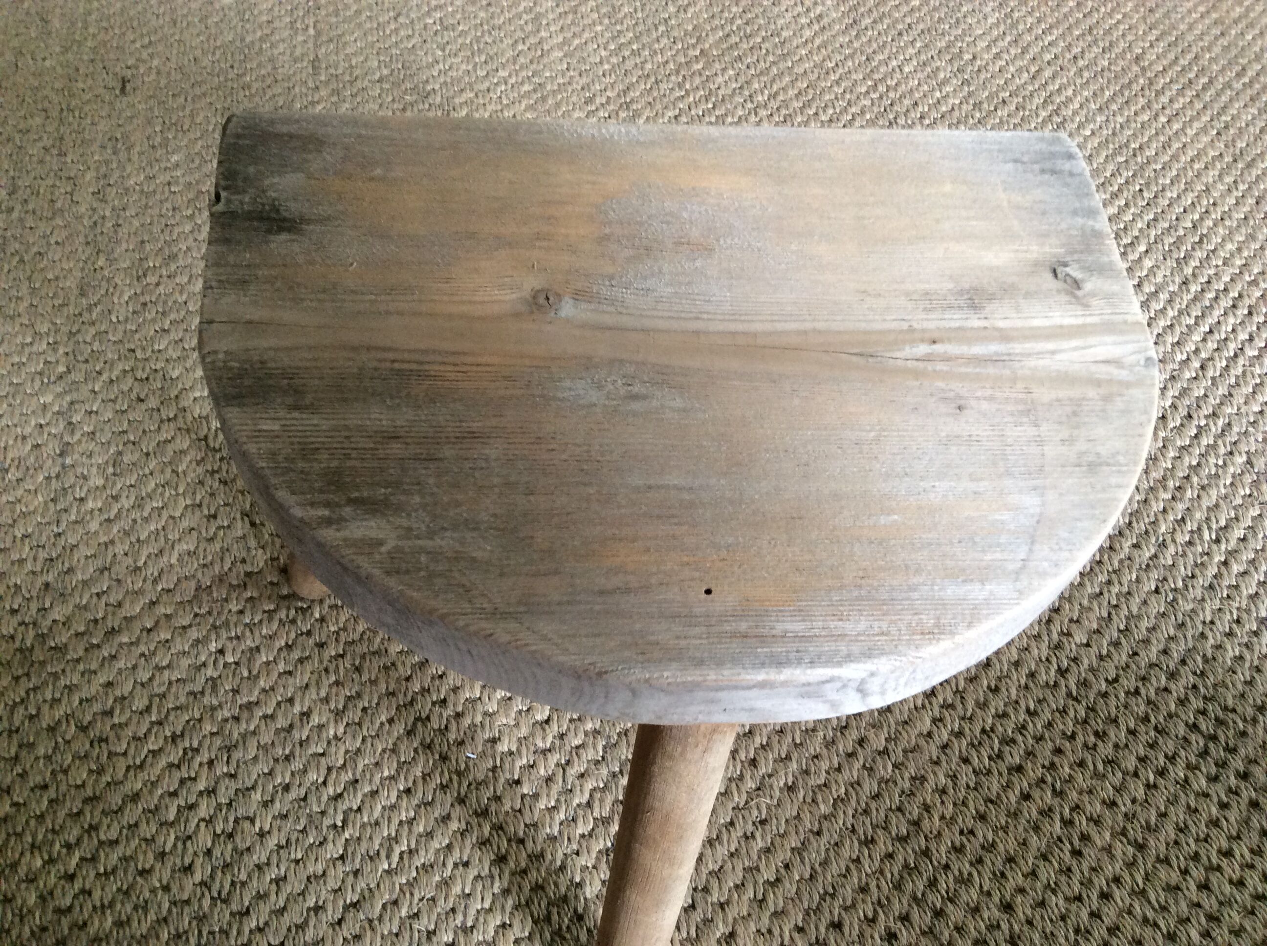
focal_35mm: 32
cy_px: 473
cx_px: 634
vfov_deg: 44.1
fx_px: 1170
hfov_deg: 56.9
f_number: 2.4
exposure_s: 1/25
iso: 100
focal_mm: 3.3
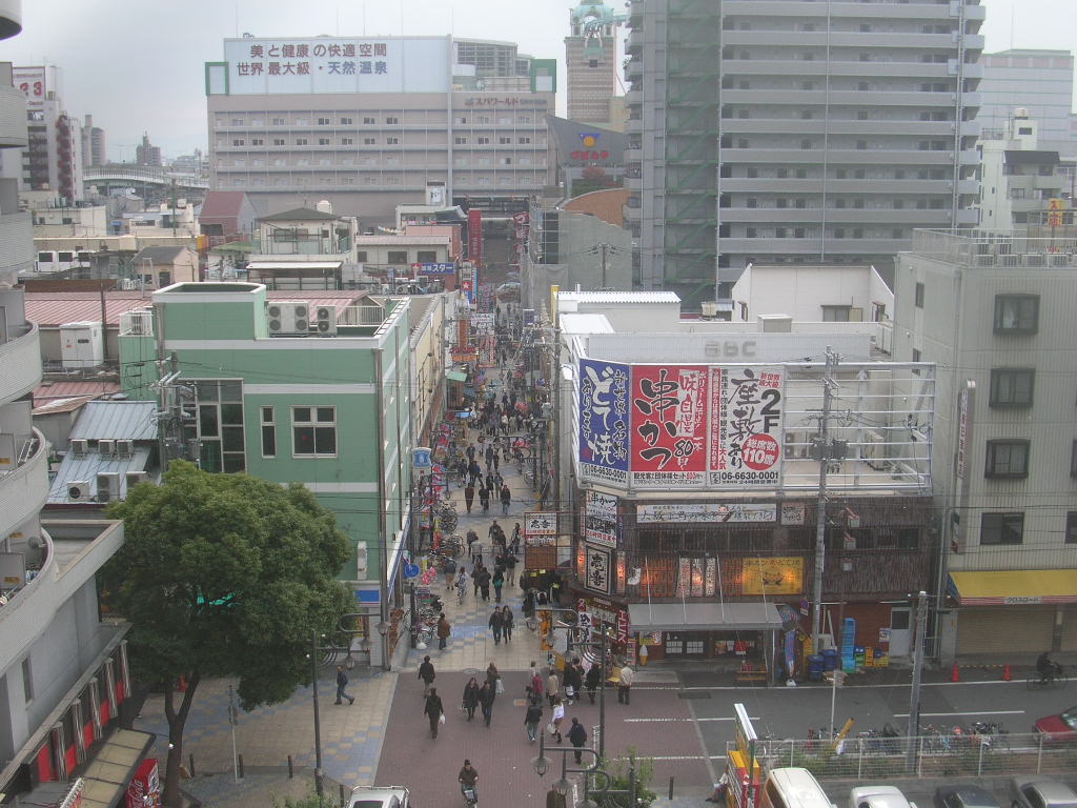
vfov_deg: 34.3
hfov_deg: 44.8
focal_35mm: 42
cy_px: 404
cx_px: 538
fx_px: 1307
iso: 50
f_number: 3
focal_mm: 7.1
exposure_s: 1/275
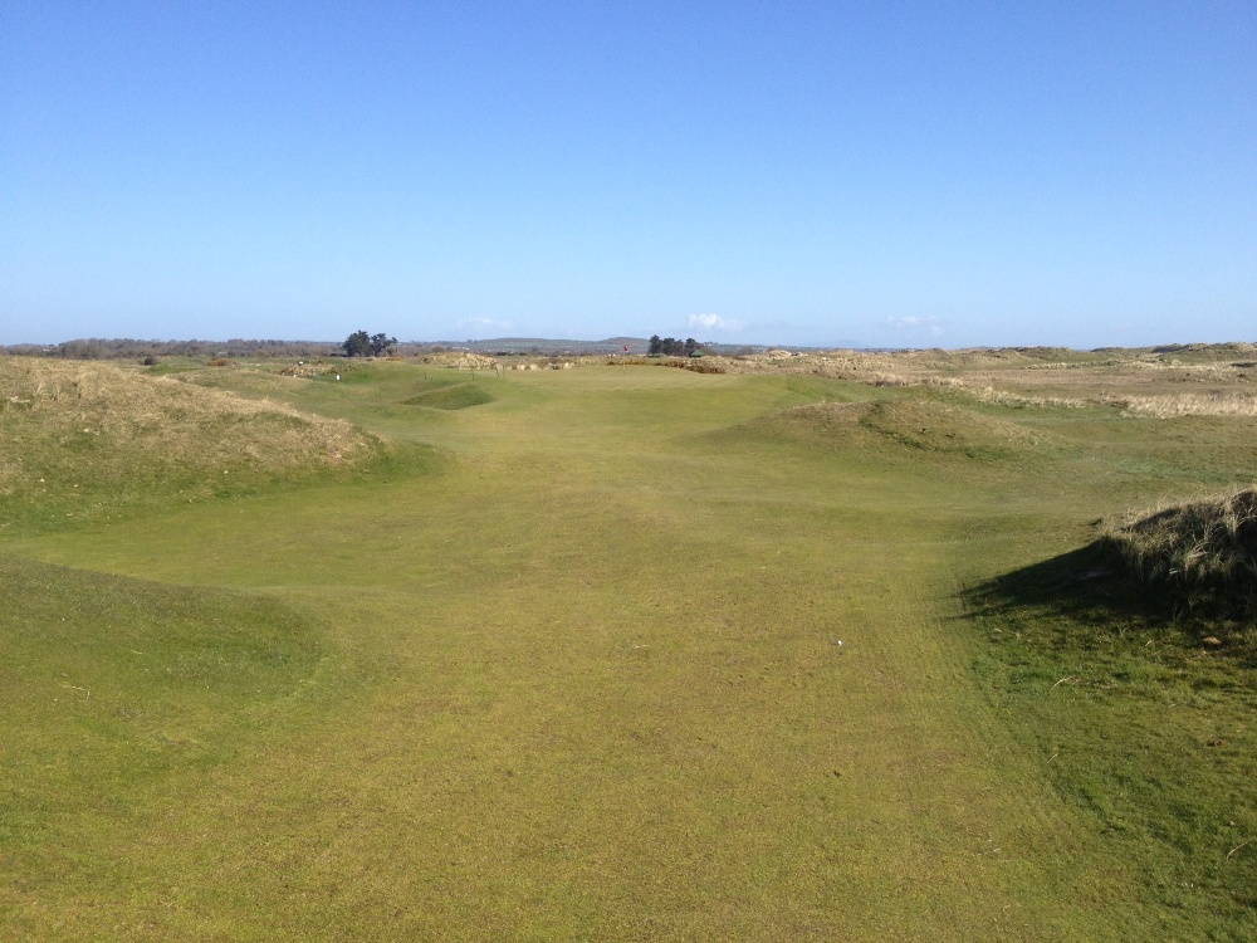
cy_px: 472
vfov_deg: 40.7
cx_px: 628
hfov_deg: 52.6
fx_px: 1271
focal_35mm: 35
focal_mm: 4.28
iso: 50
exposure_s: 1/1255
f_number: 2.4
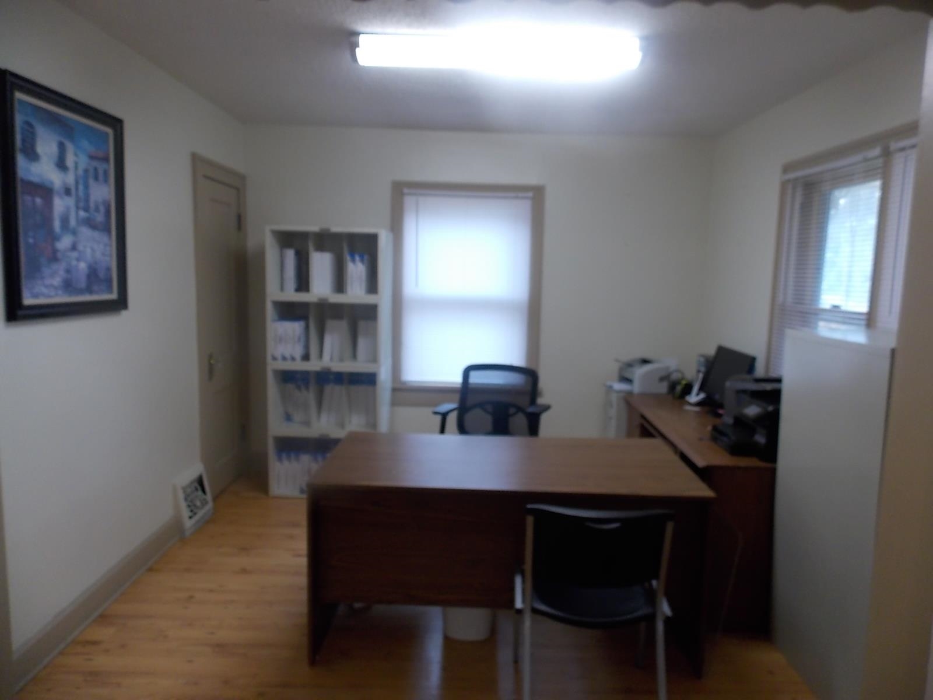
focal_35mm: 23
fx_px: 620
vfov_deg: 58.9
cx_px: 466
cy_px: 350
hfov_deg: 73.9
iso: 160
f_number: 3.1
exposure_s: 1/30
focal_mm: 4
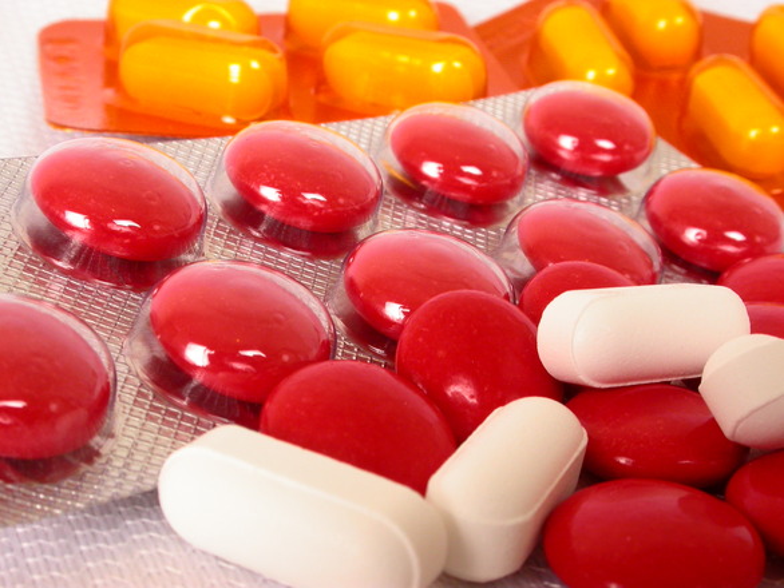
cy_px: 294
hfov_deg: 27.8
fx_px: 1586
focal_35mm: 70
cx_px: 392
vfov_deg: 21.0
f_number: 8.4
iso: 100
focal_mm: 14.6
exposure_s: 1/60.3
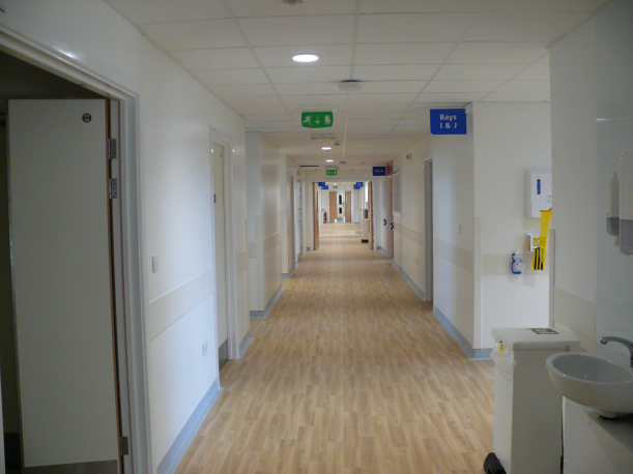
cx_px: 316
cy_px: 237
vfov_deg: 40.7
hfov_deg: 52.6
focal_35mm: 35
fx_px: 640
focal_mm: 7.4
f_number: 2.8
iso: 200
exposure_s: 1/30
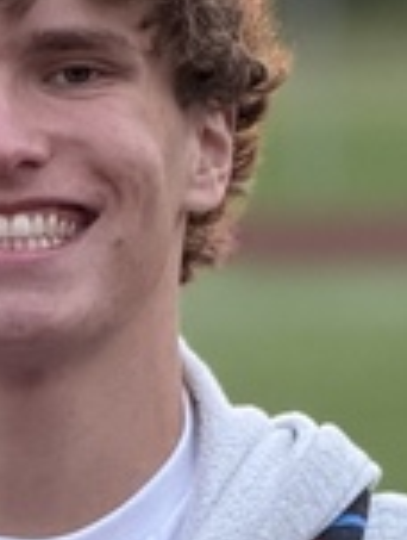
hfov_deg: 2.4
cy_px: 608
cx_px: -100
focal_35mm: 634
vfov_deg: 3.1
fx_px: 9897
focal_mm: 15.66
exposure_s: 1/99
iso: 400
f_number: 2.8
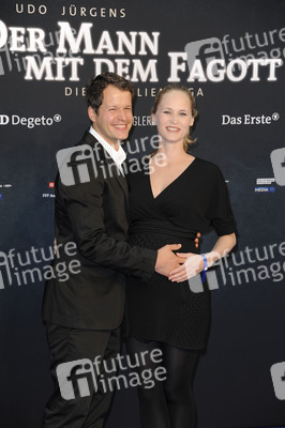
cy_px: 214
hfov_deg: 11.2
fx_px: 1451
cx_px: 142
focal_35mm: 122
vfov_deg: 16.8
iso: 500
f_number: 6.3
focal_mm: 122
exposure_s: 1/125
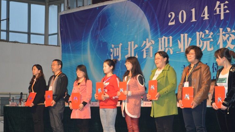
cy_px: 67
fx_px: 546
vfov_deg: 13.8
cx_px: 118
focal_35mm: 88
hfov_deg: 24.3
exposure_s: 1/60
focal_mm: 55
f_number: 5.6
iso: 1800
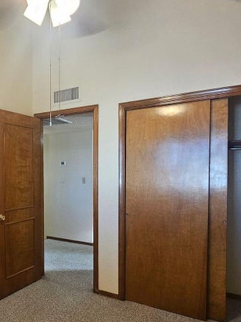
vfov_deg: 65.1
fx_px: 251
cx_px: 48
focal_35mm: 27
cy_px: 183
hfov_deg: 48.4
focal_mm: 2.2
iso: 160
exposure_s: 1/60
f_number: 2.2
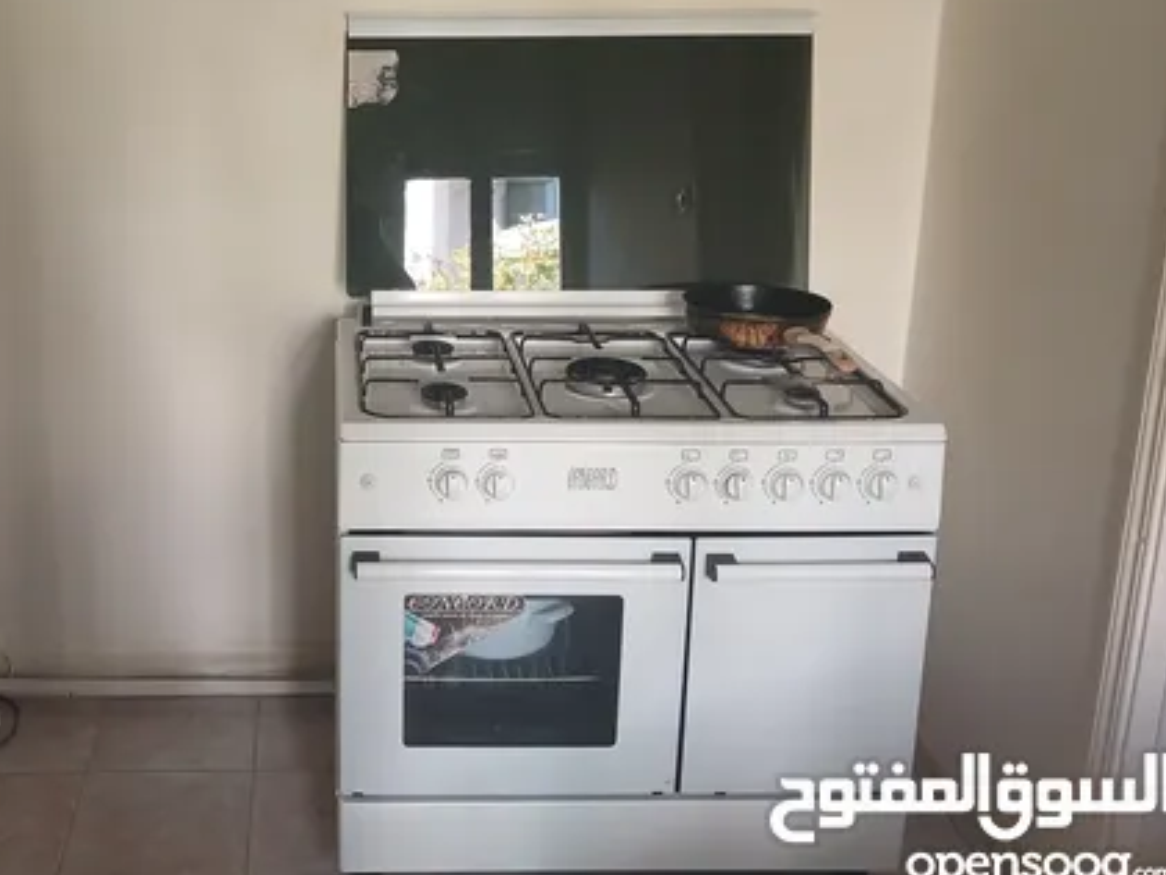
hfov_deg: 44.8
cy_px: 291
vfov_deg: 34.8
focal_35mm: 41
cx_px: 355
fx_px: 1381
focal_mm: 4
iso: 200
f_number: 1.8
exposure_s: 1/50
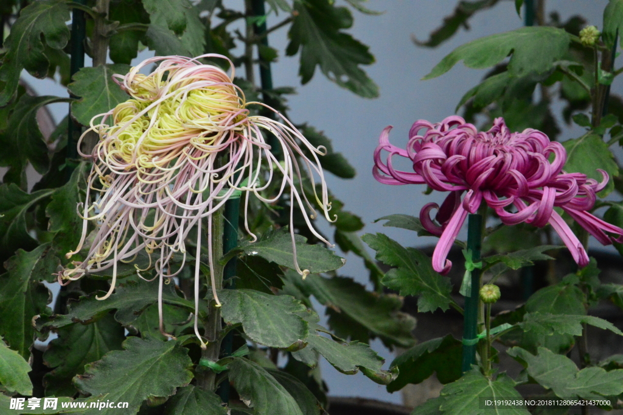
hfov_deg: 4.6
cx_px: 312
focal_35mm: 450
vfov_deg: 3.1
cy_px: 208
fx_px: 7781
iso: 4000
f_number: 22
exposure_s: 1/250
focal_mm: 300
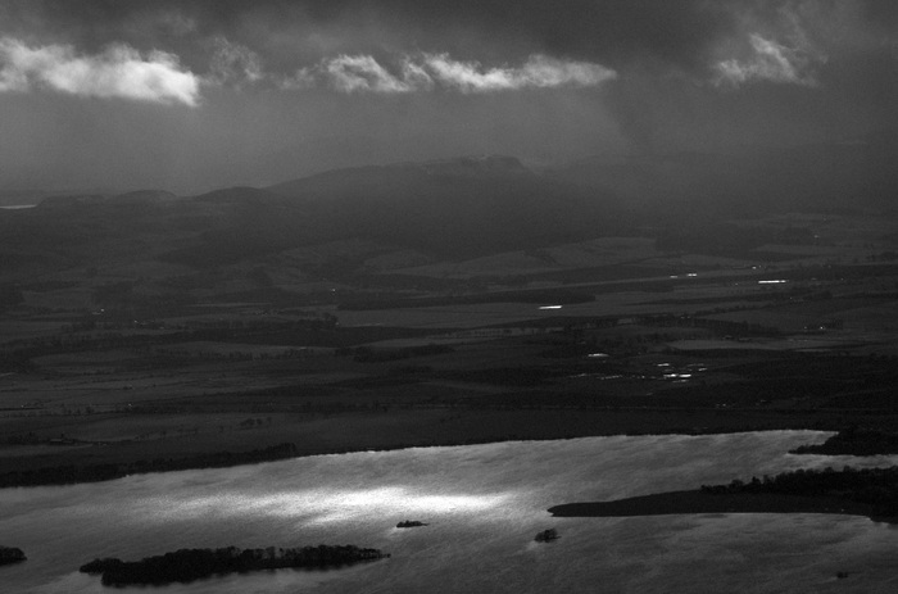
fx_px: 4479
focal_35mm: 180
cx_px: 449
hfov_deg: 11.4
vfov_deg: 7.6
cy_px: 297
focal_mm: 120
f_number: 5.6
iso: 1600
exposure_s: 1/3200
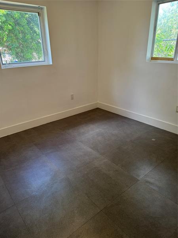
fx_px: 165
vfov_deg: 71.6
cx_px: 89
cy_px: 119
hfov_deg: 56.8
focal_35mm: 24
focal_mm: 6.76
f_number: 1.78
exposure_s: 1/60
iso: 125
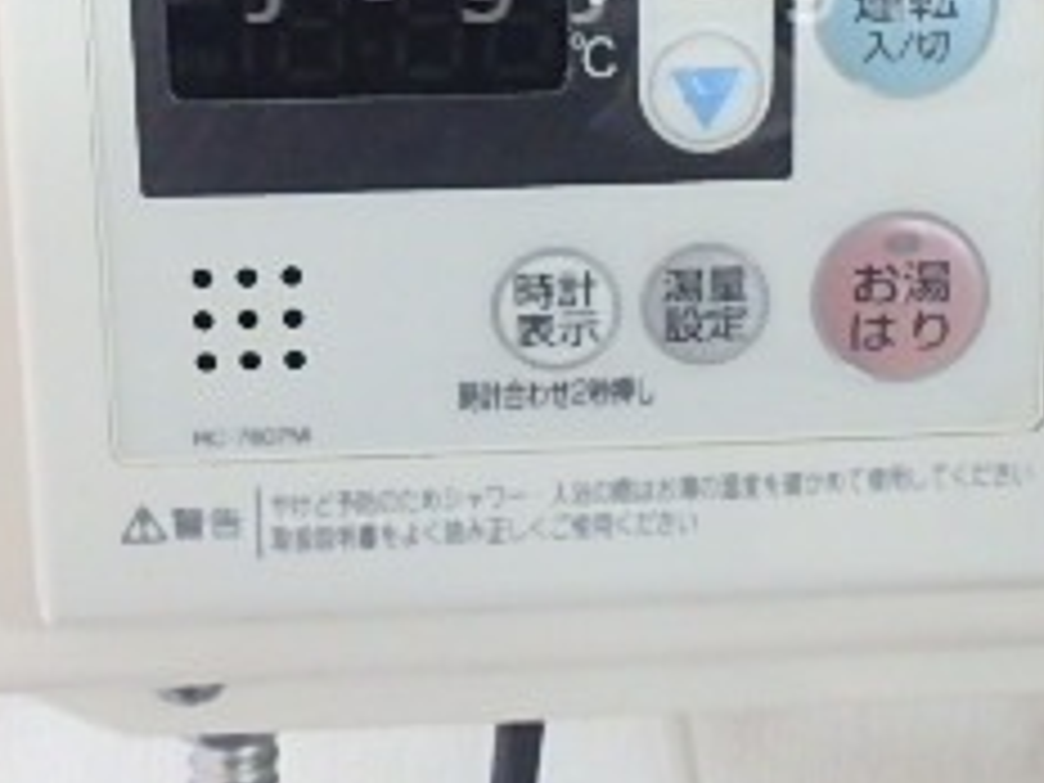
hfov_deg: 33.2
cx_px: 554
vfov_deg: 23.9
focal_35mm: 58
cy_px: -32
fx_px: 1749
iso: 800
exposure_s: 1/30
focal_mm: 3.7
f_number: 3.5
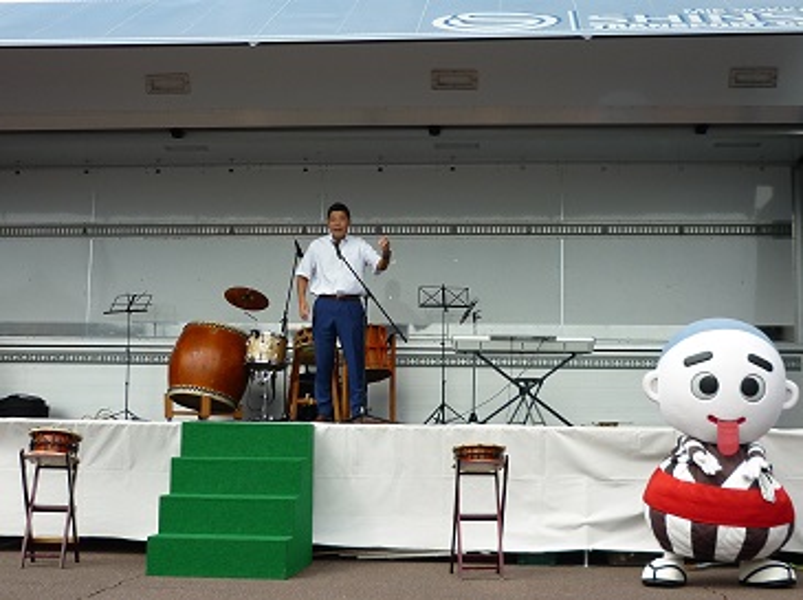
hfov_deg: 38.2
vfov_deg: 29.1
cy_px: 300
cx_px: 402
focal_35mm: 50
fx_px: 1159
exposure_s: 1/1000
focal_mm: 5.5
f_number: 2.8
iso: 80
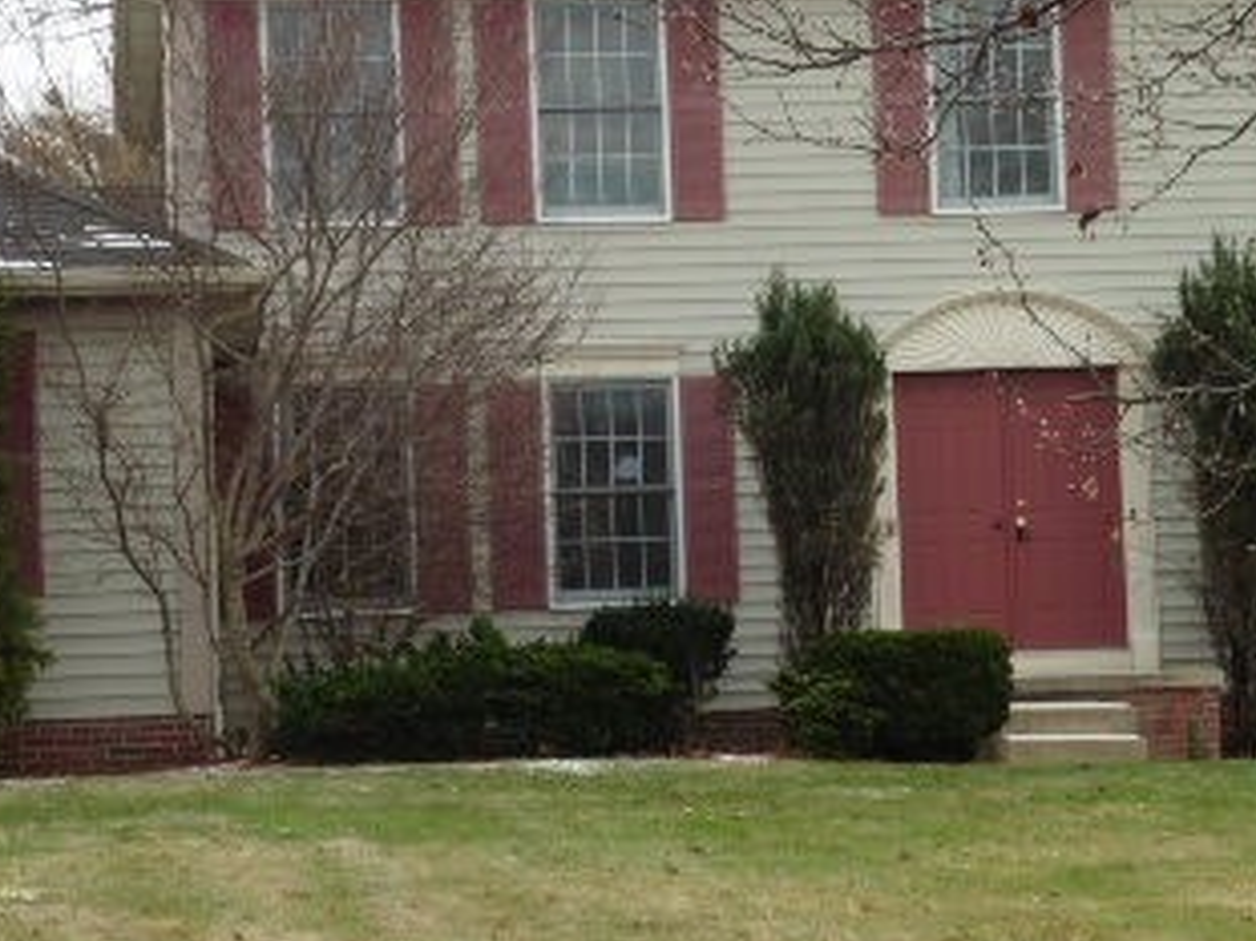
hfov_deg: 13.7
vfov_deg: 10.3
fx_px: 5223
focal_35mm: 144
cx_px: 775
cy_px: 372
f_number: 5
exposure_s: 1/100
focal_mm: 12.5
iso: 100
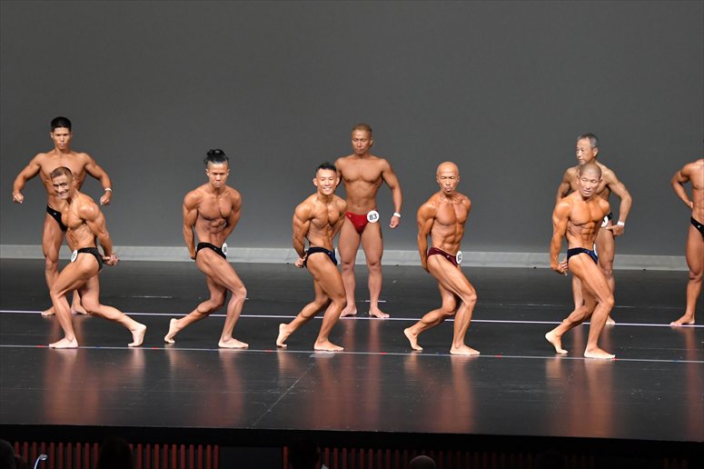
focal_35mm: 183
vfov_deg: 7.5
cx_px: 352
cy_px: 234
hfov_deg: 11.2
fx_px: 3577
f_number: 5.6
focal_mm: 122
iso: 5000
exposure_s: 1/400
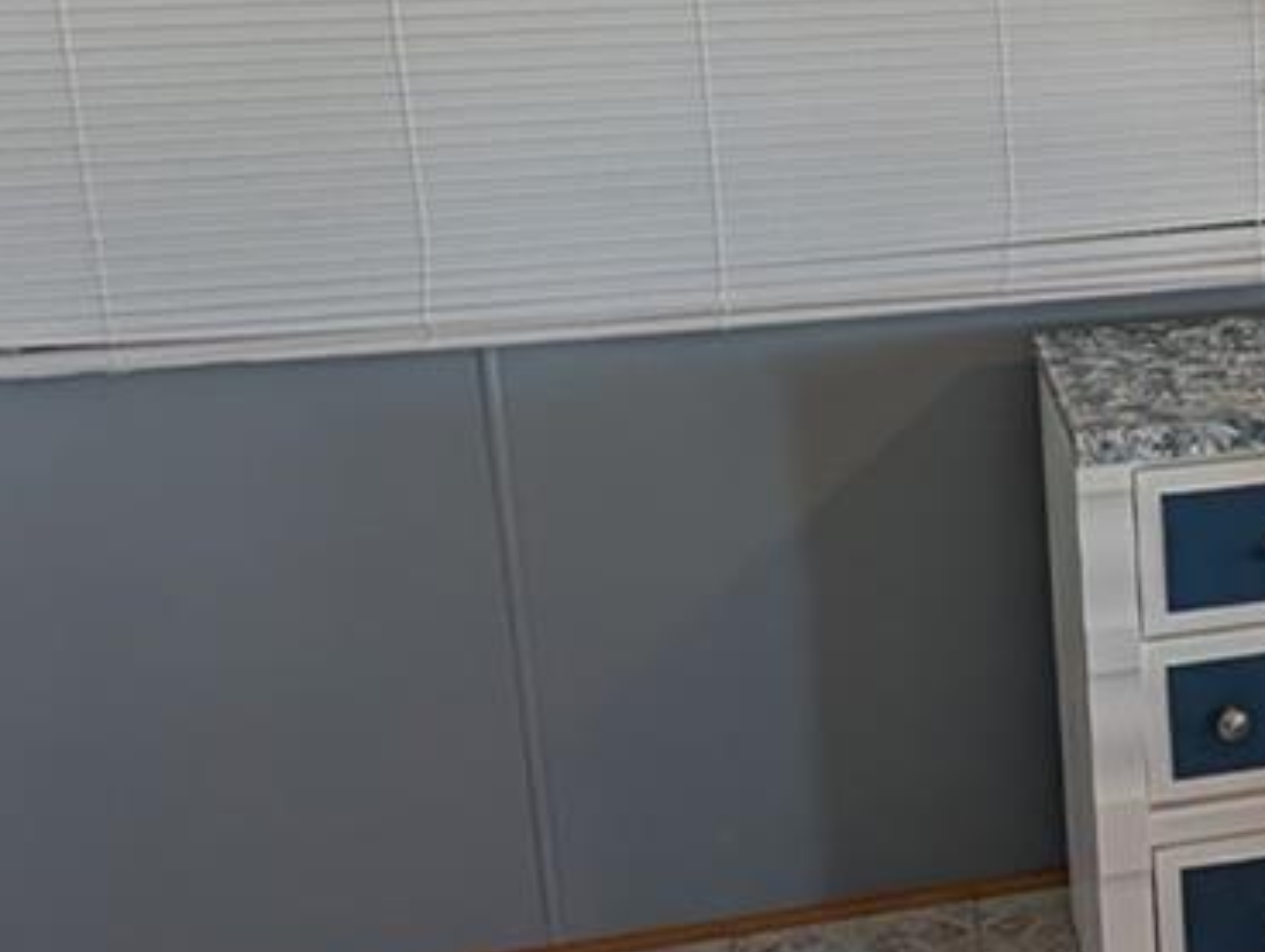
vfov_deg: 27.7
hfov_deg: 32.1
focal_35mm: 52
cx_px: 1416
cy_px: 237
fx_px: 1903
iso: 53
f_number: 1.7
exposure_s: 1/197
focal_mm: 2.02
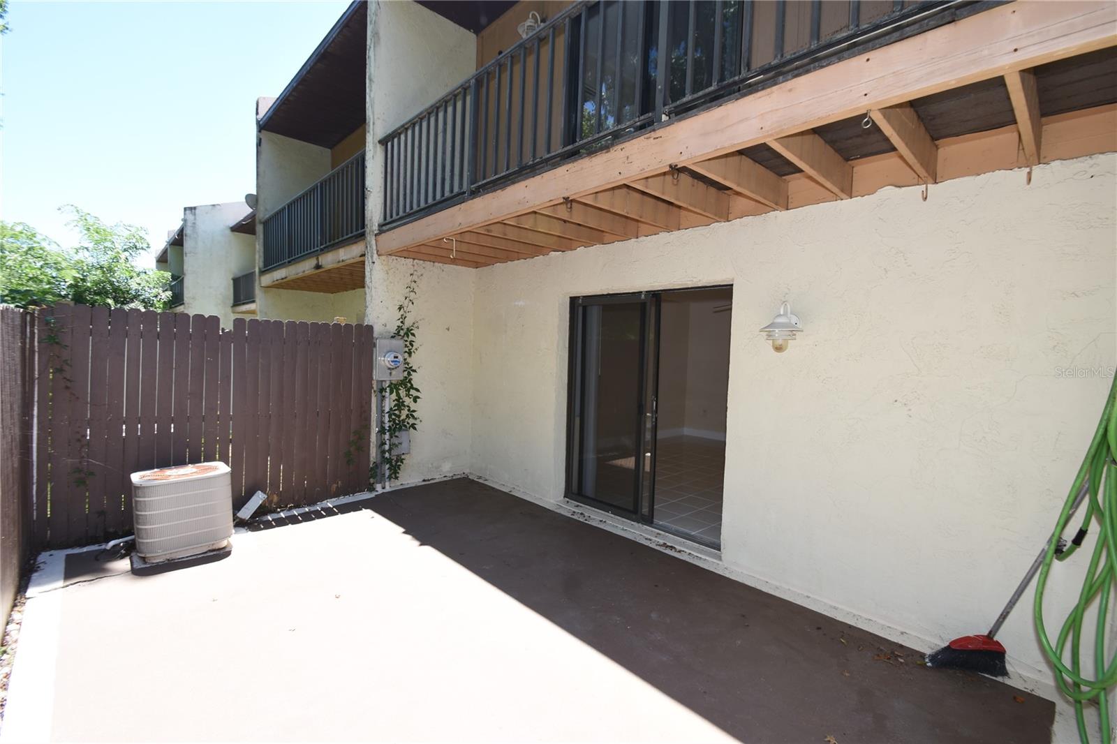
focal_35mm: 15
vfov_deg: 77.3
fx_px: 465
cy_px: 372
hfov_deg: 100.4
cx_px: 558
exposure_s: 1/100
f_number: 5
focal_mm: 10
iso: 100
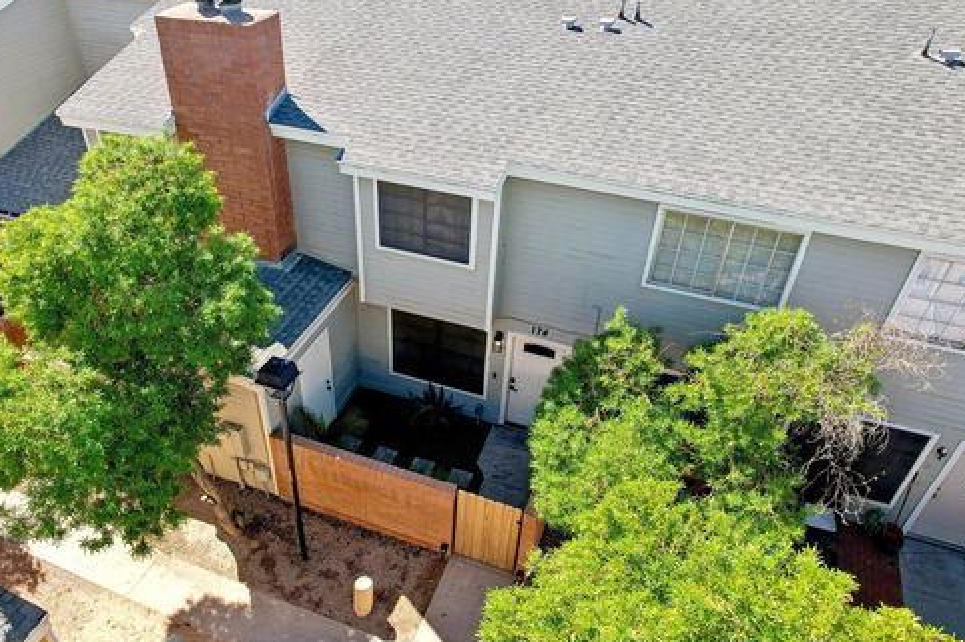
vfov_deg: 49.4
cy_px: 358
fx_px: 696
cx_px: 413
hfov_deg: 69.1
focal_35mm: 26
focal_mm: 8.4
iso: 100
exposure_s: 1/640
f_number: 2.8
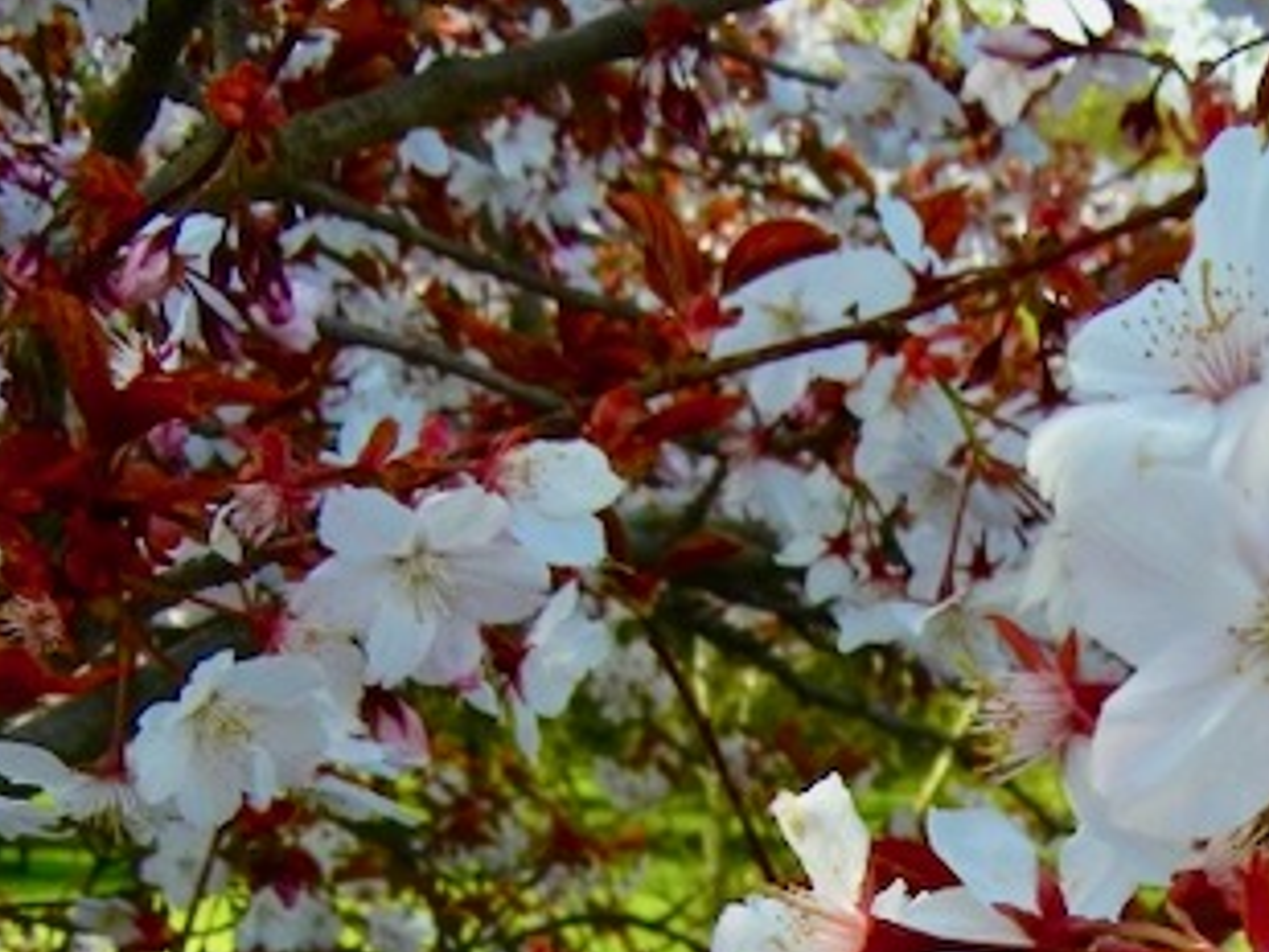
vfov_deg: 16.1
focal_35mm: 88
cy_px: 1161
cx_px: 1236
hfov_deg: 21.5
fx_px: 3227
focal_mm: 6.2
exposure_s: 1/906
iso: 160
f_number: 3.6
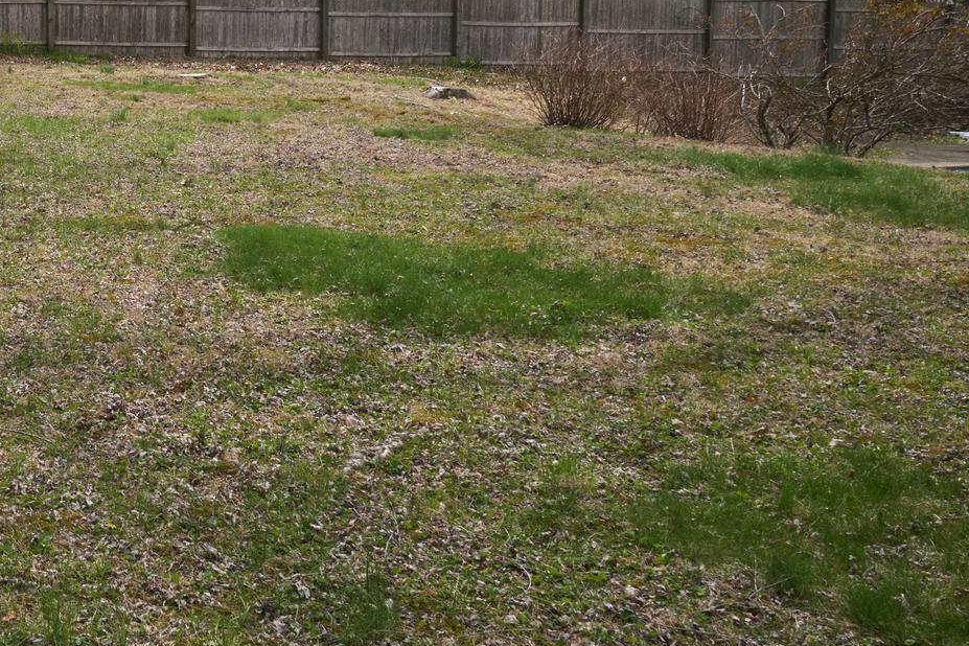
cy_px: 158
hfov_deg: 33.3
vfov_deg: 25.2
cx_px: -67
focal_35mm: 53
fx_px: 1426
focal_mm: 24
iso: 800
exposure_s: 1/250
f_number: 16
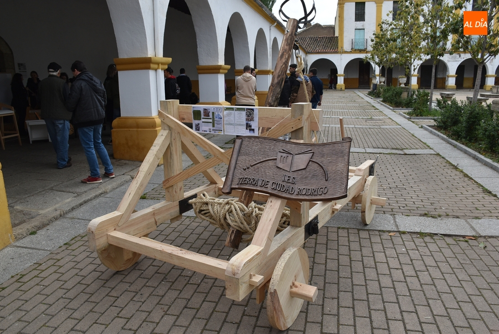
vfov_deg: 48.0
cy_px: 167
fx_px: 375
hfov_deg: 67.3
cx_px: 250
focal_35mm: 27
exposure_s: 1/250
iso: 250
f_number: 8
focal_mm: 18
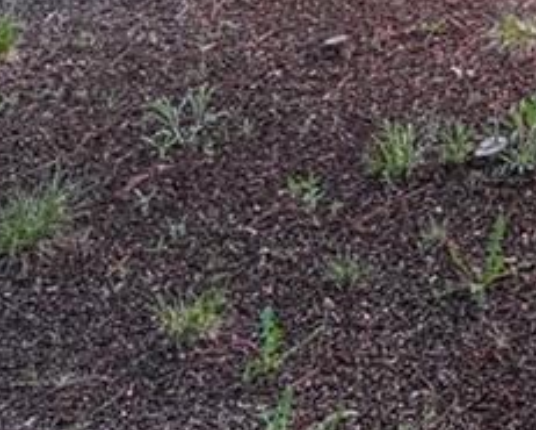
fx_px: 1444
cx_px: 817
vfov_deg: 13.2
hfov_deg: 18.5
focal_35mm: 91
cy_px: -569
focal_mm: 14
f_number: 7.1
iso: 1250
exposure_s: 1/80
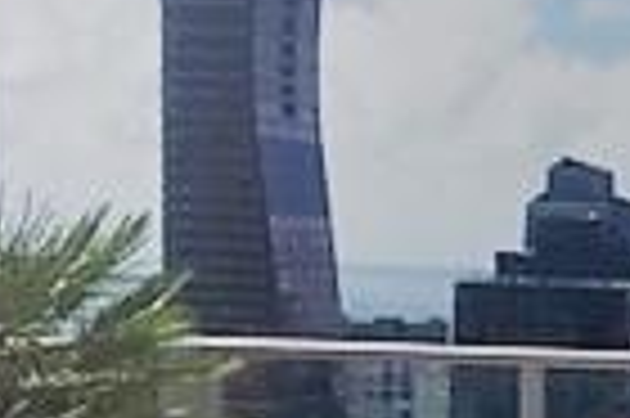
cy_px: 575
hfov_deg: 13.0
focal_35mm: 138
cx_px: 1238
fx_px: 2412
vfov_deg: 9.7
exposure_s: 1/4950
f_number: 2.2
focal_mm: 4.15
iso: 32
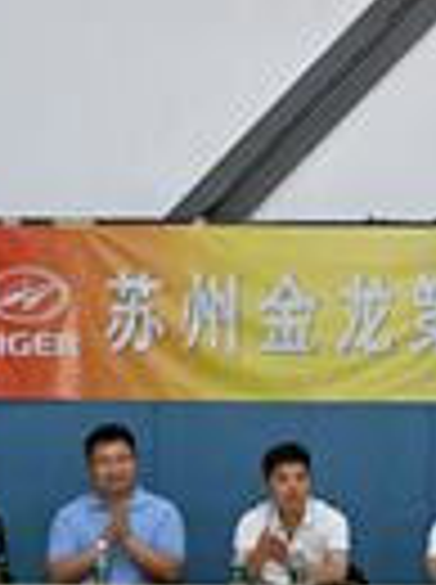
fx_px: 2746
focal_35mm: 163
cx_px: 620
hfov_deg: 8.9
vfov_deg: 12.1
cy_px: 405
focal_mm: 55
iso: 14400
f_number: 5.6
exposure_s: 1/200
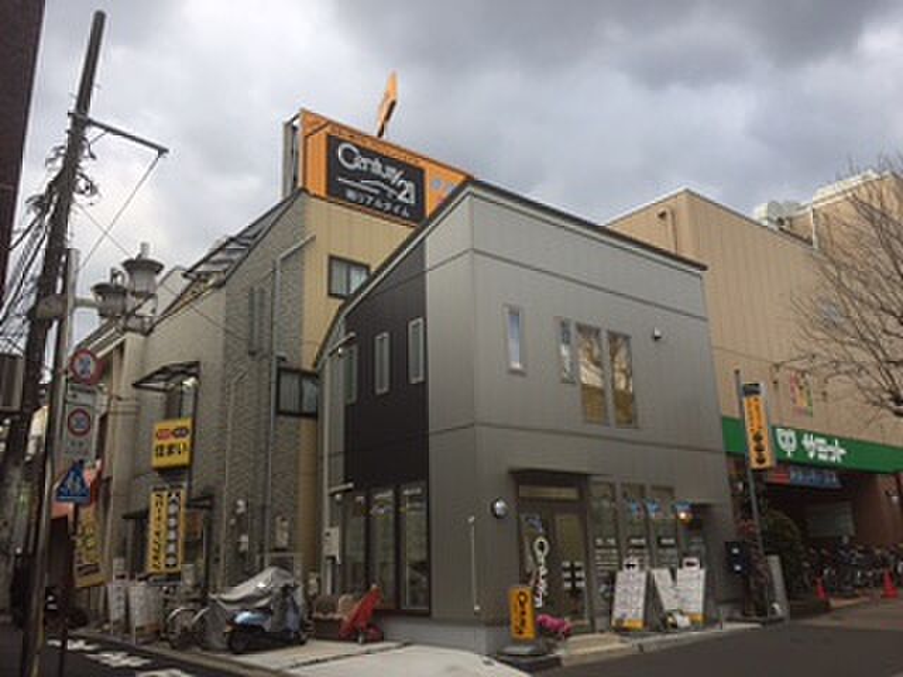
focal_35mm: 29
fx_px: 756
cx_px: 452
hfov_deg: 61.7
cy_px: 338
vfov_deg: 48.2
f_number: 2.2
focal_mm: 4.15
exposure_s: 1/460
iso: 32
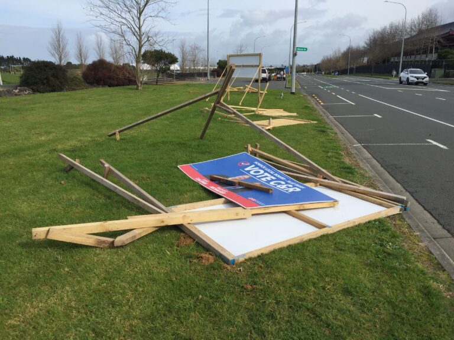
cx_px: 227
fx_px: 380
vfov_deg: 48.2
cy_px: 170
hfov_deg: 61.7
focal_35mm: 29
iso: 32
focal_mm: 4.15
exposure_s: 1/2083
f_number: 2.2
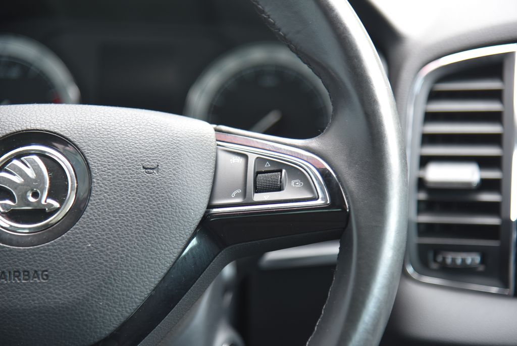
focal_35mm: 120
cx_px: 258
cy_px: 173
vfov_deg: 11.4
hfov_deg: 17.1
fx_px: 1724
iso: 500
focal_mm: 120
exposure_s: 1/30
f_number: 4
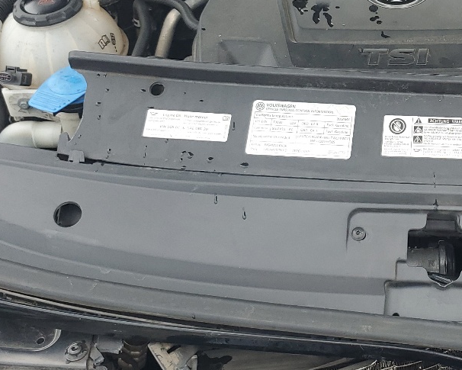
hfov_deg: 26.8
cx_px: 459
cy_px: 85
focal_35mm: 67
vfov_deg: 22.6
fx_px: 916
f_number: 1.5
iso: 50
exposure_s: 1/625
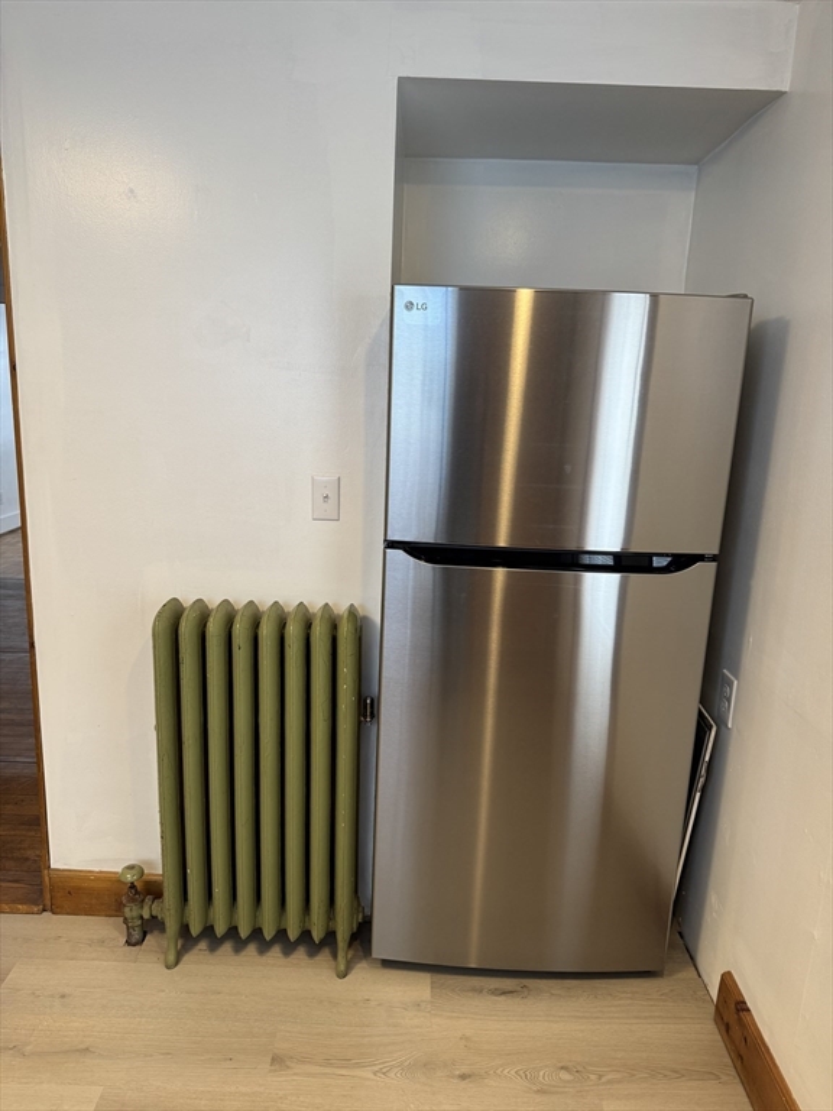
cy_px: 556
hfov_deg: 56.8
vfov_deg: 71.6
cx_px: 416
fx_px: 770
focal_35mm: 24
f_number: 1.78
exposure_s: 1/120
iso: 160
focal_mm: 6.76
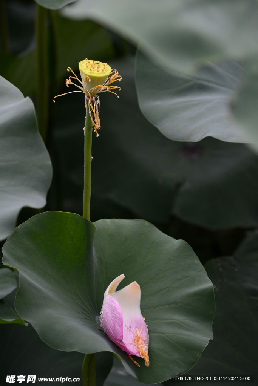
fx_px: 1666
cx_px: 129
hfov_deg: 8.9
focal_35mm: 155
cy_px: 193
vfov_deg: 13.2
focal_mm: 155
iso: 400
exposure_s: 1/160
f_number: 8
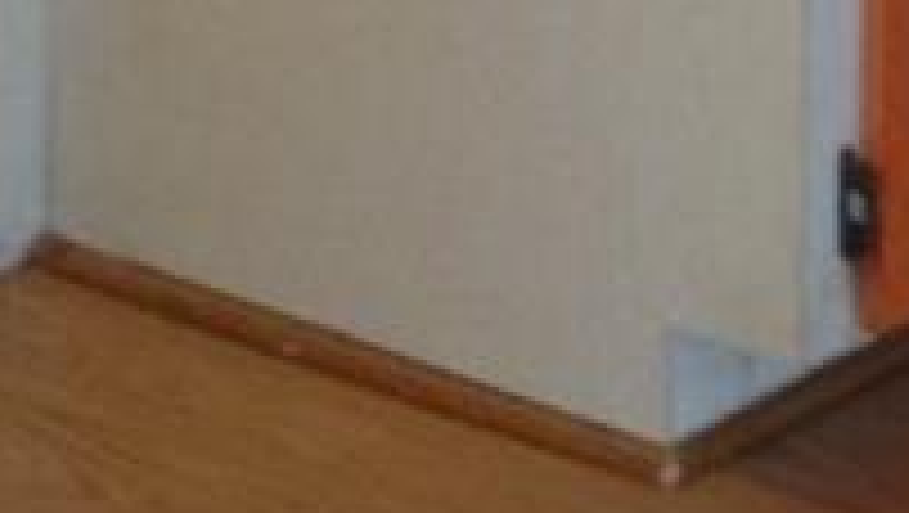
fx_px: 4656
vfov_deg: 5.9
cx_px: 2228
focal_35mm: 193
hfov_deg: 9.8
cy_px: -1022
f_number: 2.4
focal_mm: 4.28
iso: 125
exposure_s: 1/15
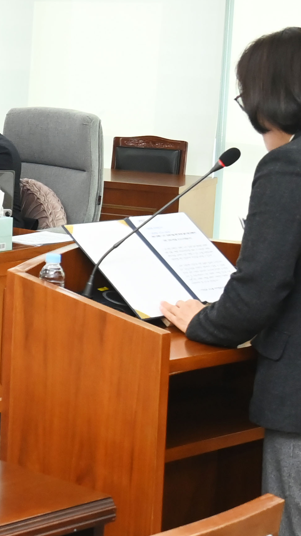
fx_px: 1447
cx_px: -356
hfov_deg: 10.6
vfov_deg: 20.9
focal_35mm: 102
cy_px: 239
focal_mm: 30
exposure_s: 1/250
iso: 2500
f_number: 6.3
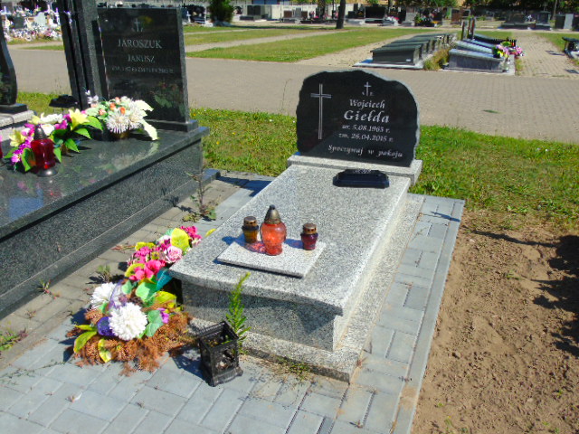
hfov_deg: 61.7
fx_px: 485
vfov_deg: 48.2
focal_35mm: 29
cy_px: 217
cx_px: 290
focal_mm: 5.2
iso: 80
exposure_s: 1/800
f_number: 3.6
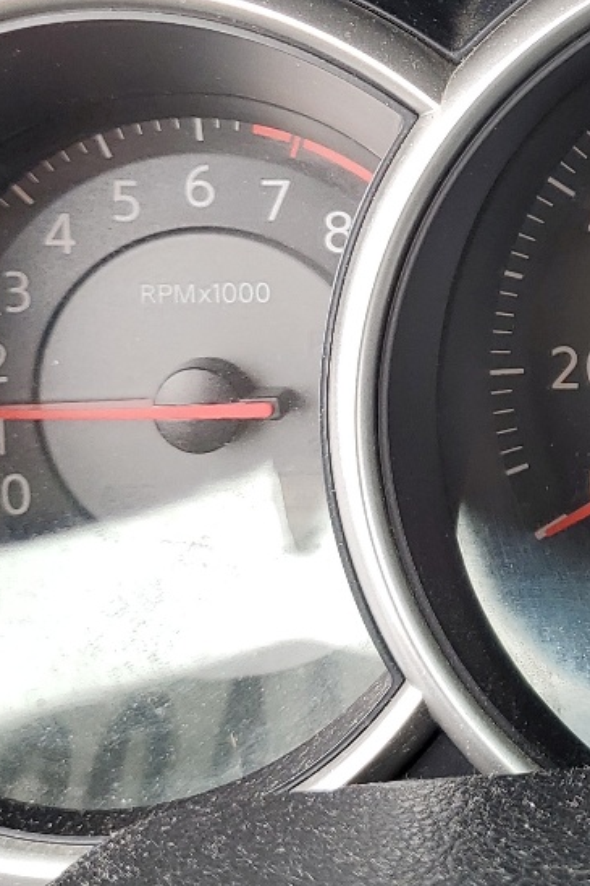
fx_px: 1943
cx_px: 832
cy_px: 317
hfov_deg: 16.1
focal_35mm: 79
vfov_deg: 25.6
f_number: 1.5
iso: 50
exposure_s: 1/175
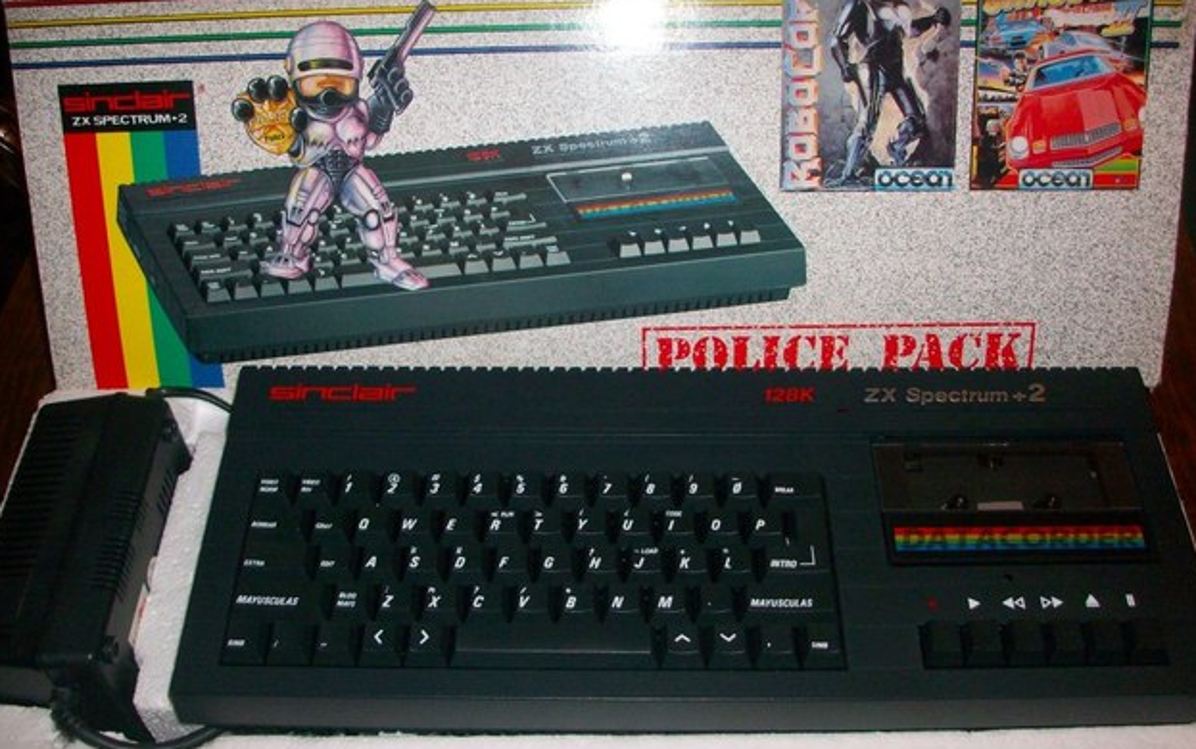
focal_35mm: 37
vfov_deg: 34.5
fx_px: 1207
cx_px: 591
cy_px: 390
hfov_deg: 52.7
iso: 160
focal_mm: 5.7
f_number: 2.8
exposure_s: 1/60
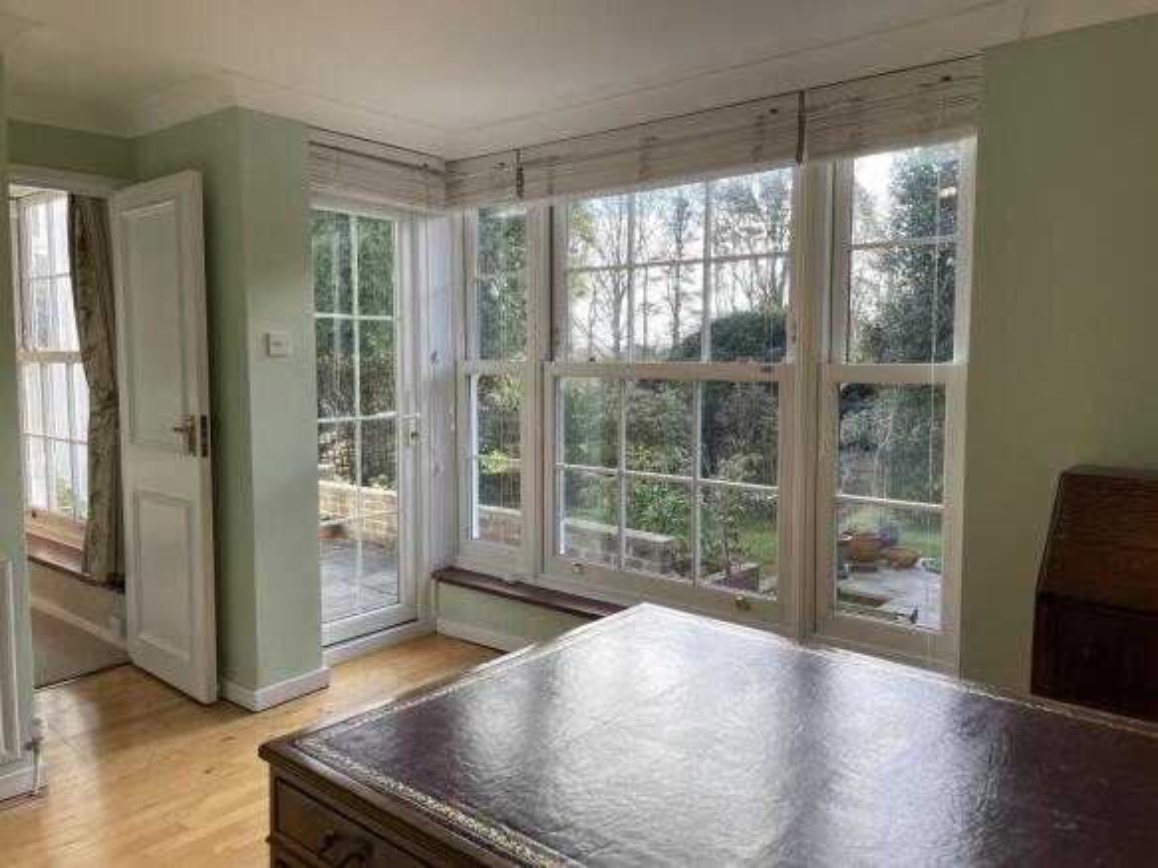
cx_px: 579
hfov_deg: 67.3
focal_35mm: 26
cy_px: 434
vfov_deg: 53.0
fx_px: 870
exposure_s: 1/214
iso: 32
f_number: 1.6
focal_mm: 4.2
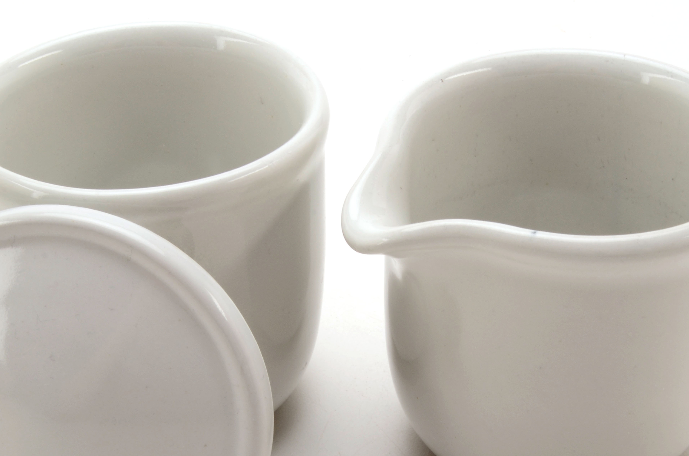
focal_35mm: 70
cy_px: 312
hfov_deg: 28.9
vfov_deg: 19.3
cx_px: 330
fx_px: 1337
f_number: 22
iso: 100
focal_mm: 34
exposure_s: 1/200
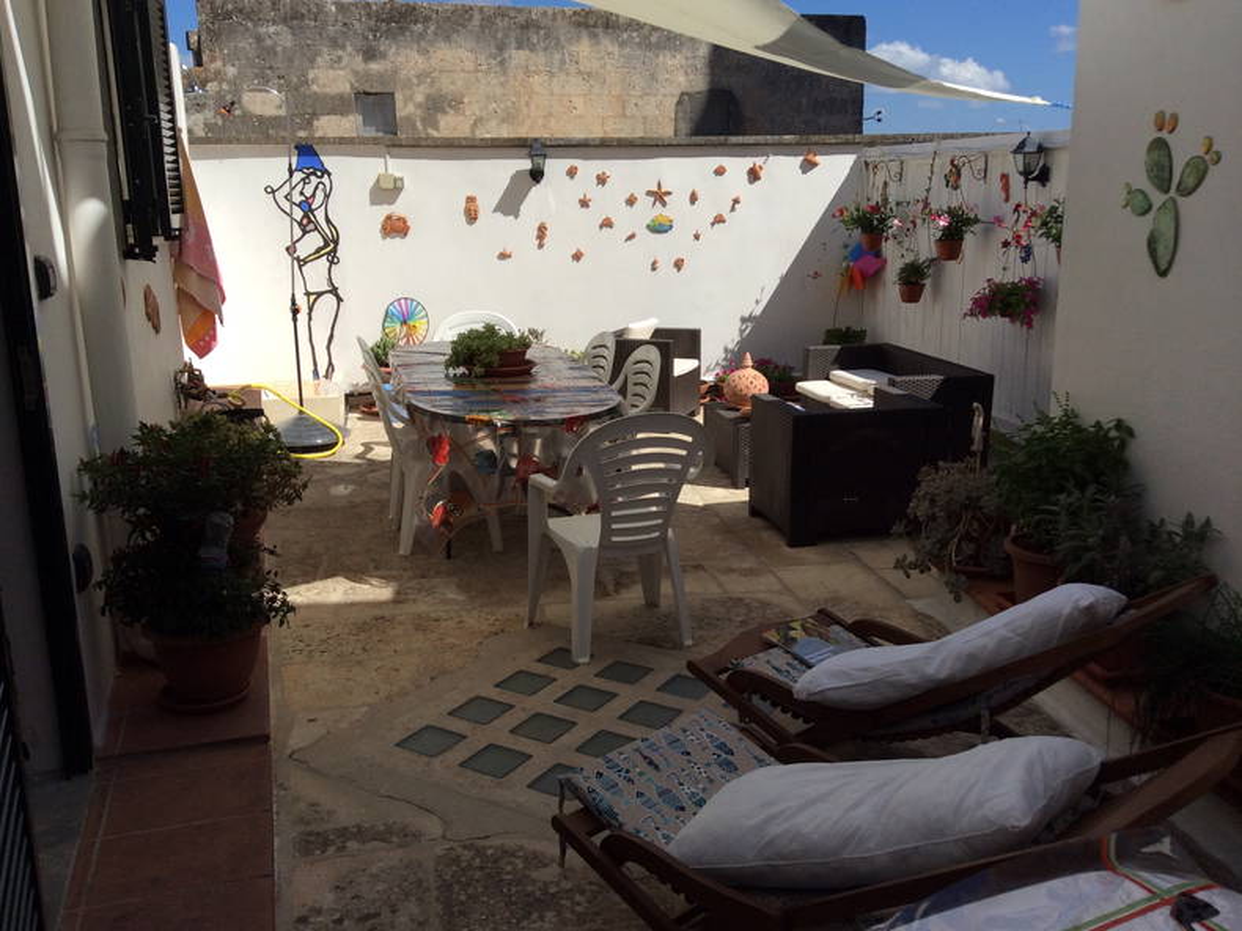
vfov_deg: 42.9
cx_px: 621
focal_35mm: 33
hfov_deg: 55.4
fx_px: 1184
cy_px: 466
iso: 32
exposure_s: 1/2119
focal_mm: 3.3
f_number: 2.4
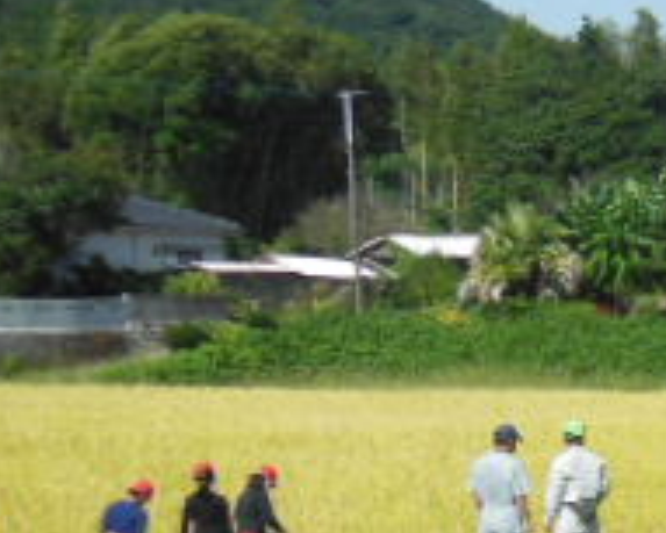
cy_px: 488
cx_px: 1043
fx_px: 1874
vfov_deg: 16.0
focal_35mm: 95
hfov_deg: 17.7
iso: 125
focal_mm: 5.2
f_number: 3.7
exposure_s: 1/1250
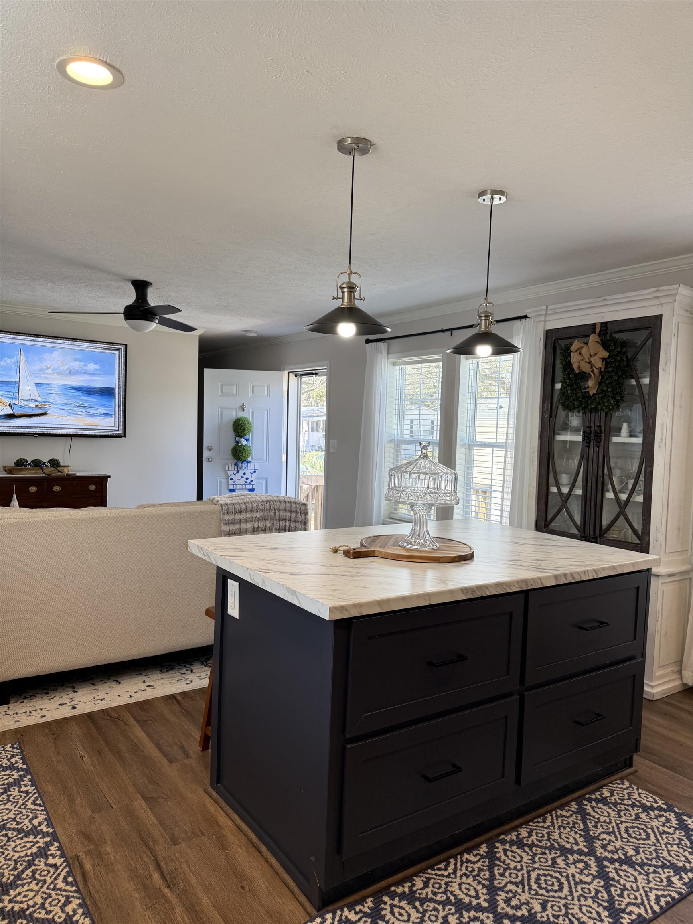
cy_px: 462
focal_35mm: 24
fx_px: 641
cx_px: 346
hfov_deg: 56.8
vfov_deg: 71.6
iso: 100
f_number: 1.78
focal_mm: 6.76
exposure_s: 1/165
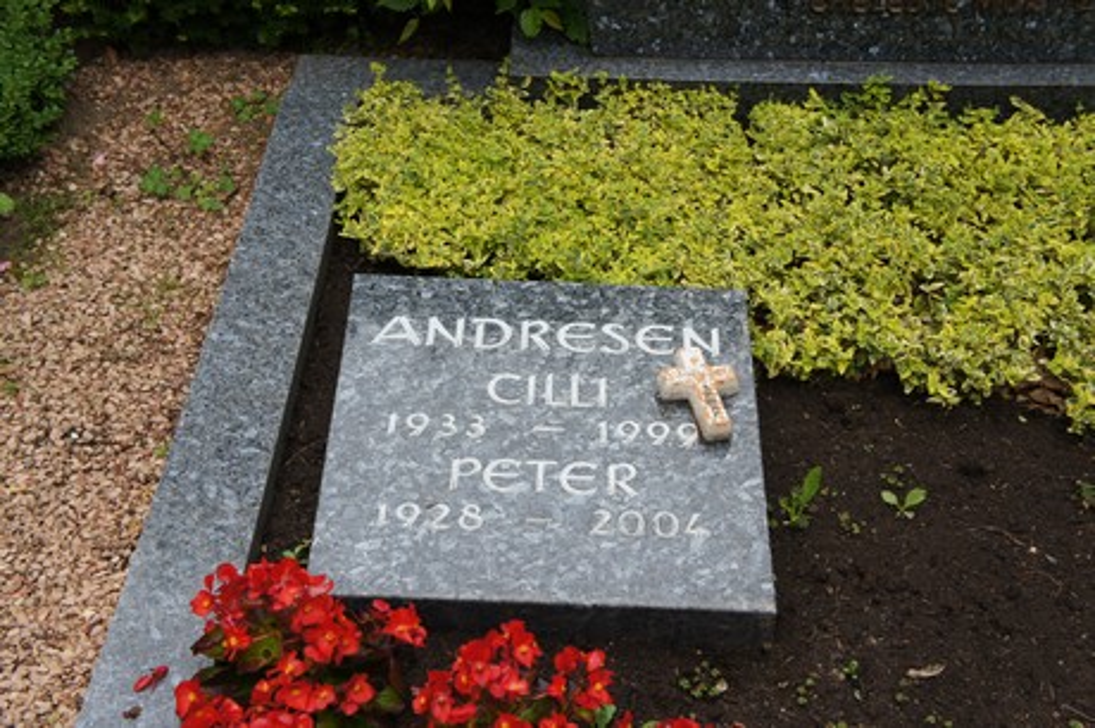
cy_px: 364
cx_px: 548
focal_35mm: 50
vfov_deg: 27.2
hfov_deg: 40.0
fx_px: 1505
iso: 200
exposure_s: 1/160
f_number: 7.1
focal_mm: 33
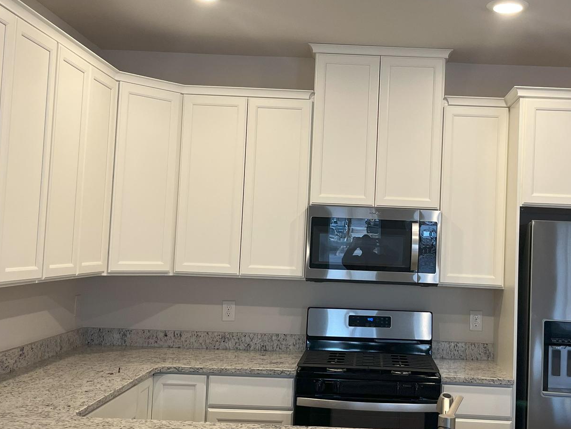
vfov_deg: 32.9
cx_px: 356
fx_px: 726
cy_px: 201
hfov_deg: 42.6
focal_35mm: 44
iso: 125
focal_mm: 5.1
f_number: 1.6
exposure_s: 1/120
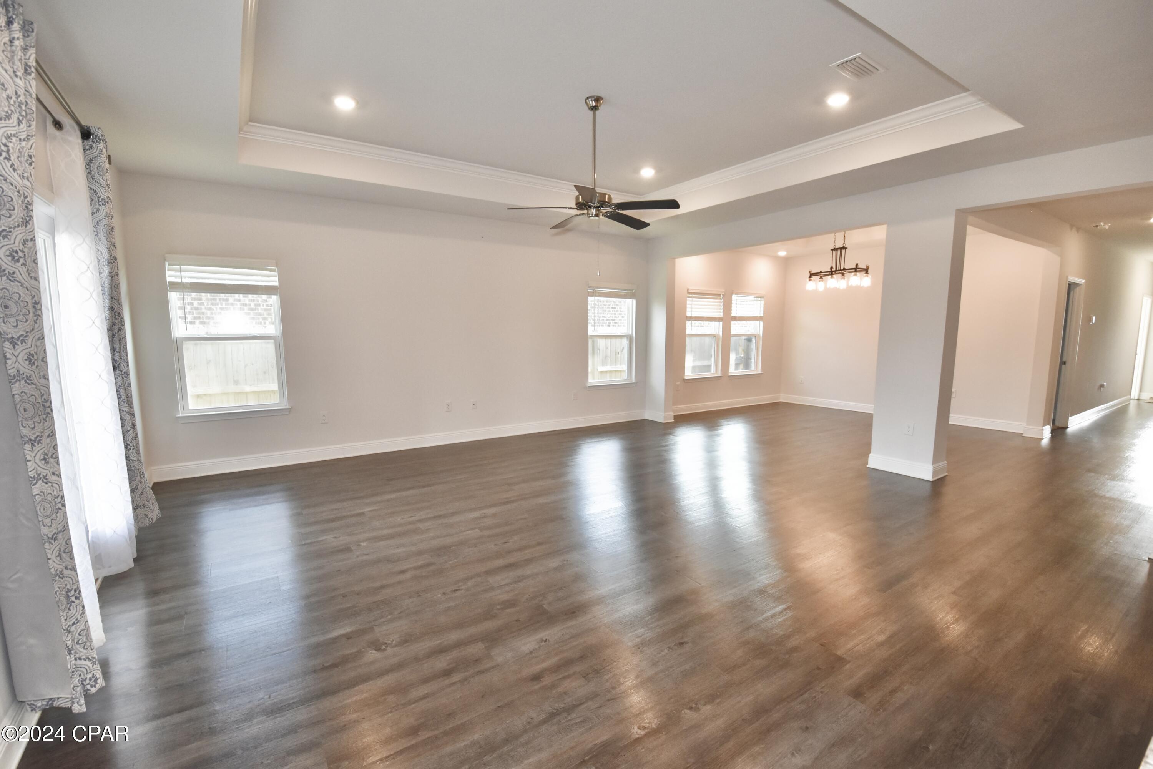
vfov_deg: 77.3
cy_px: 384
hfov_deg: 100.4
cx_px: 576
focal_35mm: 15
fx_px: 480
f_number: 5
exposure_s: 1/100
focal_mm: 10
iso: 800
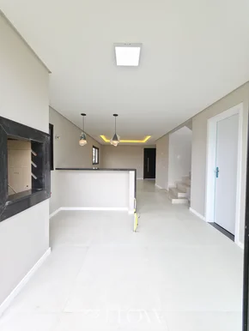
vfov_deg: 106.1
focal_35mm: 13
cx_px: 124
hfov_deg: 90.0
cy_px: 166
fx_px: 125
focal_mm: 2.2
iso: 25
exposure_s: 1/120
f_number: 1.9
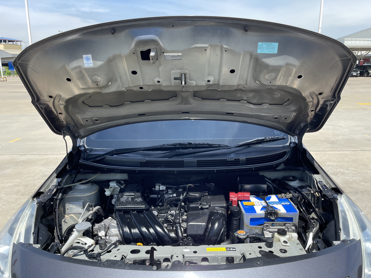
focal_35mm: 26
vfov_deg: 53.1
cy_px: 139
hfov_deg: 67.3
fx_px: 279
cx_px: 186
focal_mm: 5.1
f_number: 1.6
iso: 32
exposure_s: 1/1164
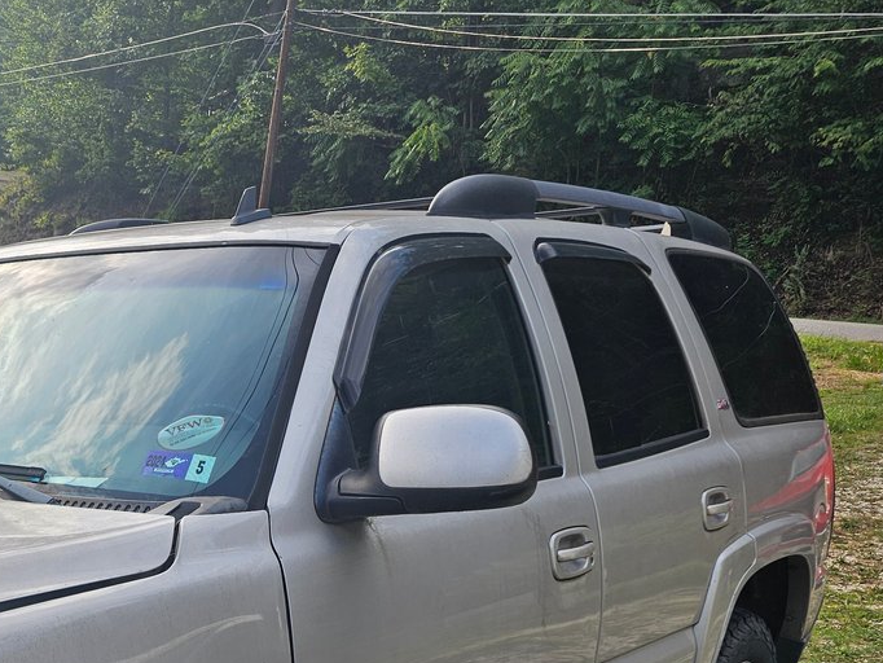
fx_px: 1301
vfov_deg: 26.8
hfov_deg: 34.6
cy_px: 688
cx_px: 29
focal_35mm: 51
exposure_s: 1/180
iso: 10
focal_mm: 6.3
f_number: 1.7
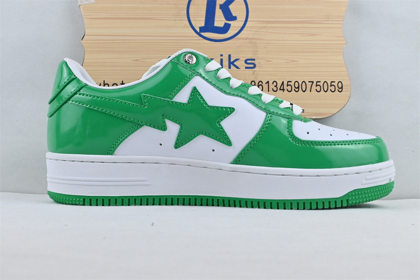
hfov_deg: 40.5
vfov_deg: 27.7
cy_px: 140
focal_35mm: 49
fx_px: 569
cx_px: 210
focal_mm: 32.5
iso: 1000
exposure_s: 1/200
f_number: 10
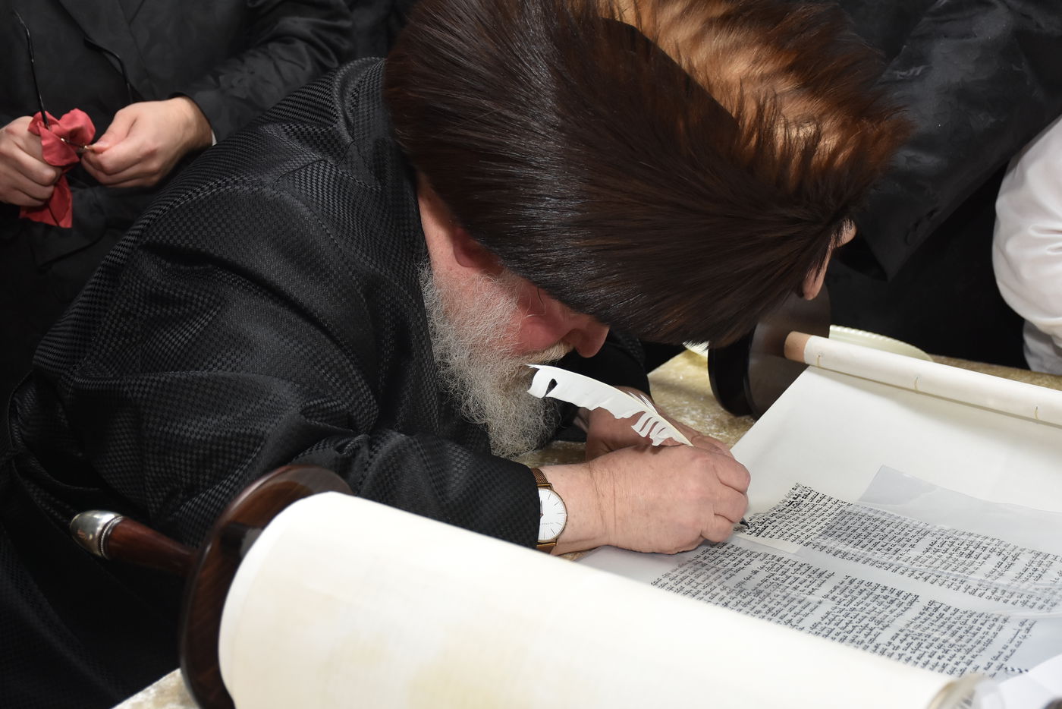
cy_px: 354
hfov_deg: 37.8
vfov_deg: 25.8
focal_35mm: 52
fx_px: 1549
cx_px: 531
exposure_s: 1/125
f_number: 5.6
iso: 1000
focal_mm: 35
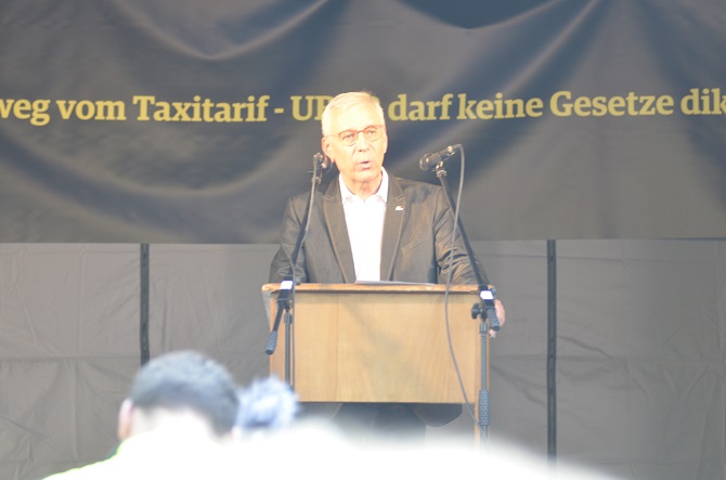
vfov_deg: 8.3
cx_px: 363
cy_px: 240
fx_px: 3319
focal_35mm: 165
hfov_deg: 12.5
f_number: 2.8
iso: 640
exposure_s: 1/80
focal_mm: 110
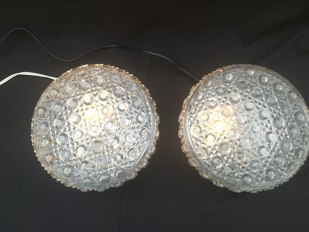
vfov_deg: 53.1
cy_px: 116
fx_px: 232
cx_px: 154
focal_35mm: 26
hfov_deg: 67.3
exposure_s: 1/319
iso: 50
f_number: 2.2
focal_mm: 3.83
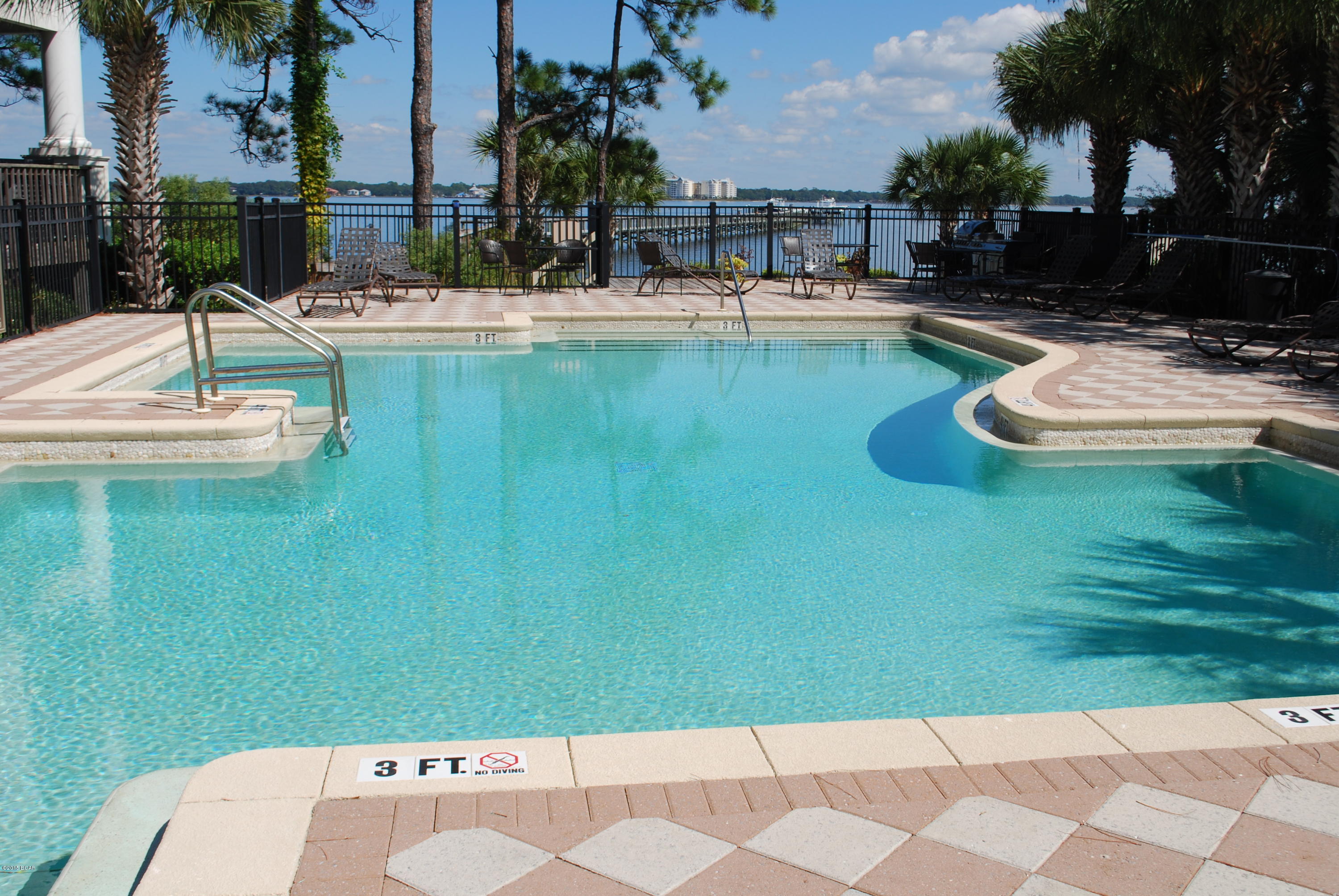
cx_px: 670
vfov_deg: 37.0
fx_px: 1341
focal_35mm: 36
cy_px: 448
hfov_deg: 53.1
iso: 100
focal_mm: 24
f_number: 9
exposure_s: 1/320
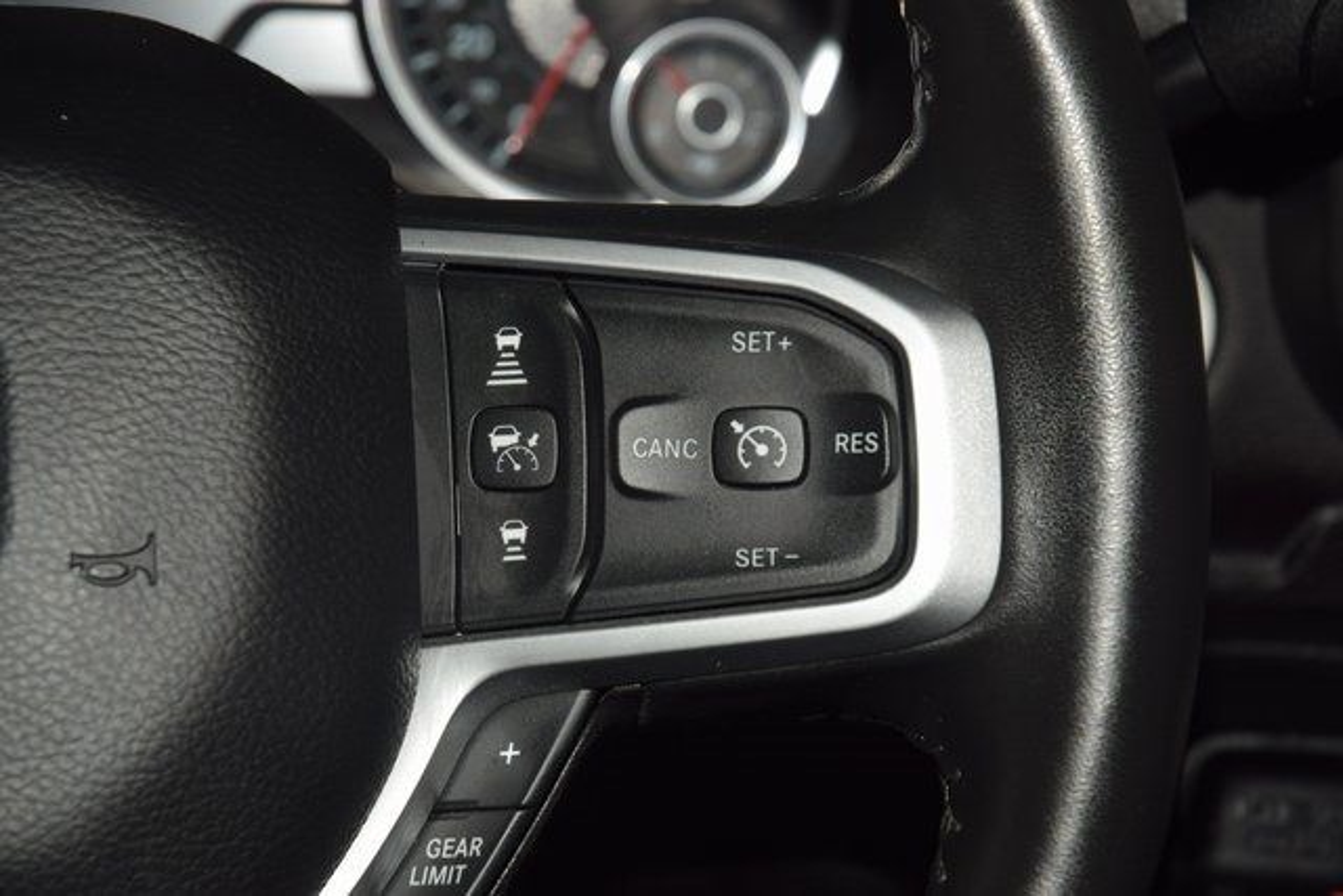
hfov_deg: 19.5
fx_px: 3918
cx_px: 672
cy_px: 448
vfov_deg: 13.0
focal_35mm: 105
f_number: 8
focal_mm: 70
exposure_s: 1/125
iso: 100
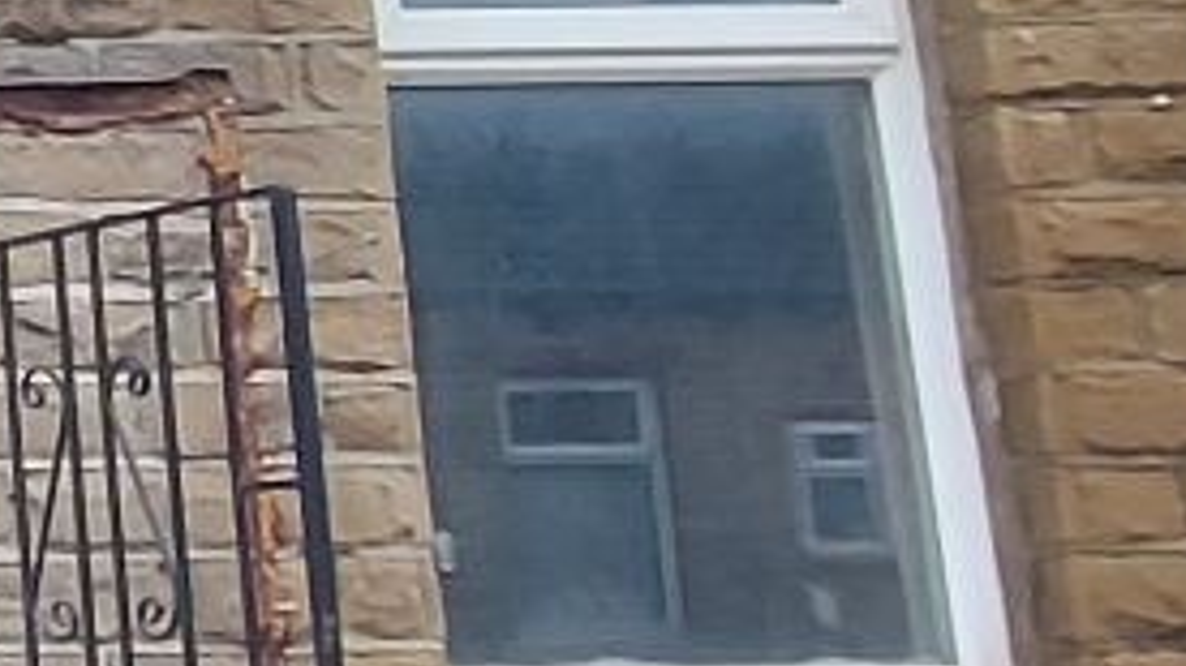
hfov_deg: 15.5
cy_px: -125
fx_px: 3301
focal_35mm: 105
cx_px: -1302
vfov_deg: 11.3
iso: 160
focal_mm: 1.74
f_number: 2.2
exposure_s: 1/50
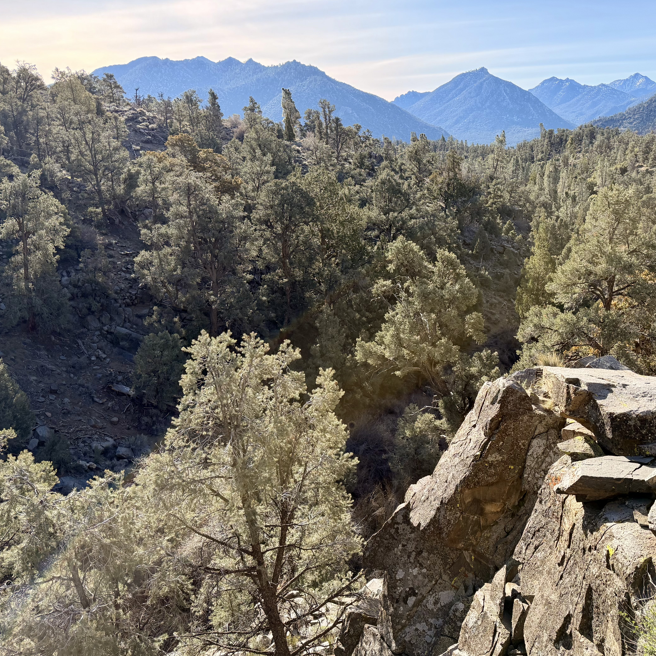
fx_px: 622
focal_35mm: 29
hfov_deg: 54.6
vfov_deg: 55.6
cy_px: 334
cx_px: 430
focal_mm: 6.76
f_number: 1.78
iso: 100
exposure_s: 1/1949
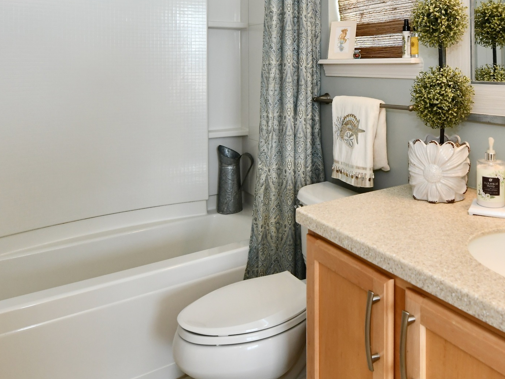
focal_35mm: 30
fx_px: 438
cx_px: 344
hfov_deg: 58.3
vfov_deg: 44.6
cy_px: 77
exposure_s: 1/60
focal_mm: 14
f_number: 6.3
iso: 640
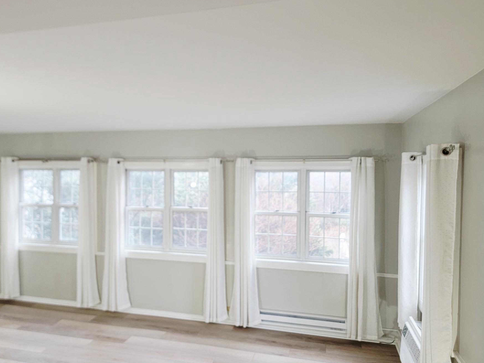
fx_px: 392
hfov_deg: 63.2
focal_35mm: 28
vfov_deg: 49.8
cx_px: 213
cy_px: 185
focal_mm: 6.7
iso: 200
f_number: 1.8
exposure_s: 1/60
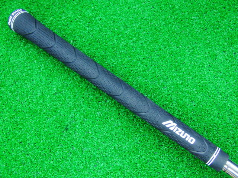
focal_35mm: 37
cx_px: 119
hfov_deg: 50.1
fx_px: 254
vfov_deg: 38.7
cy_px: 89
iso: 400
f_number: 3.6
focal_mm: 6.42
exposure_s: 1/20
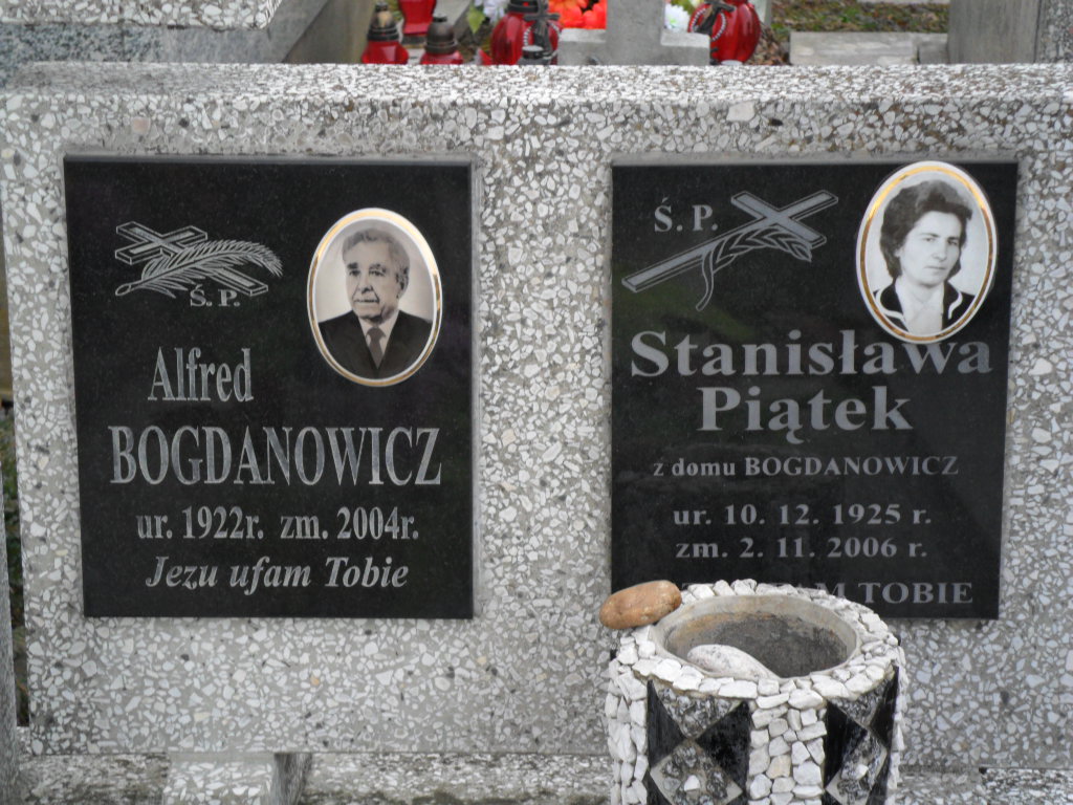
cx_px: 536
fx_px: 2666
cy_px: 402
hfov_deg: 22.8
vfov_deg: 17.2
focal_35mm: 86
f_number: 4.3
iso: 100
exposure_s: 1/90
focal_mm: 15.4
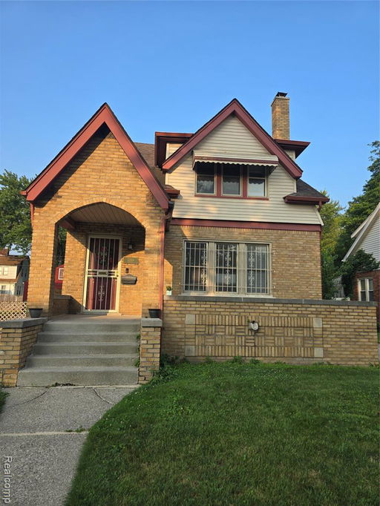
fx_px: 336
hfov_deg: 58.9
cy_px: 253
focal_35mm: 23
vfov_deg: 73.9
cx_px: 190
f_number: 1.7
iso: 12
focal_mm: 6.3
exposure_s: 1/241
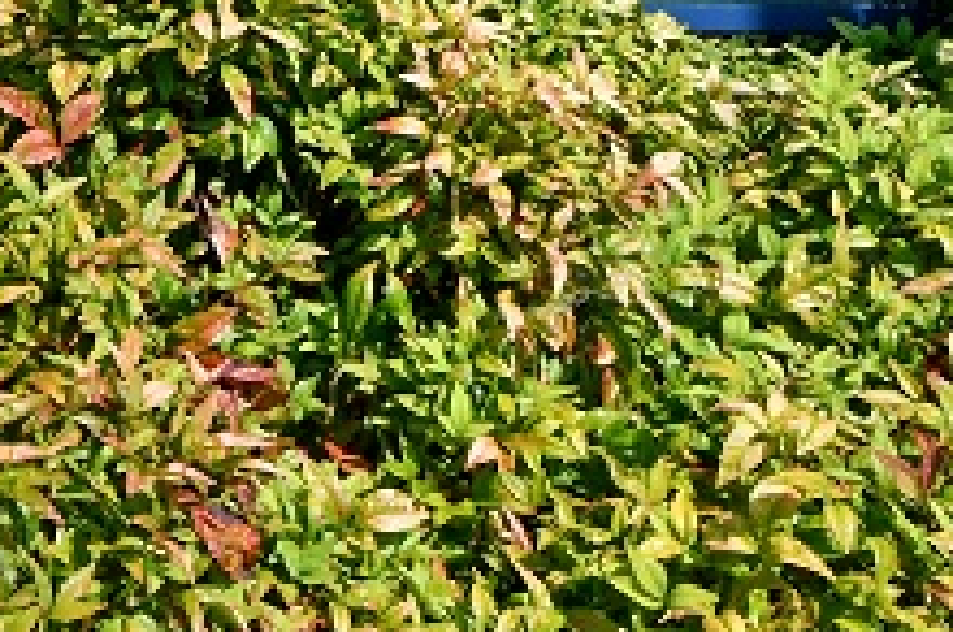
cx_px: -117
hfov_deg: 21.6
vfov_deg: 13.8
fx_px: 2353
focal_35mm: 89
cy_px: -463
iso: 200
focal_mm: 15
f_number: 13
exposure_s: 1/250
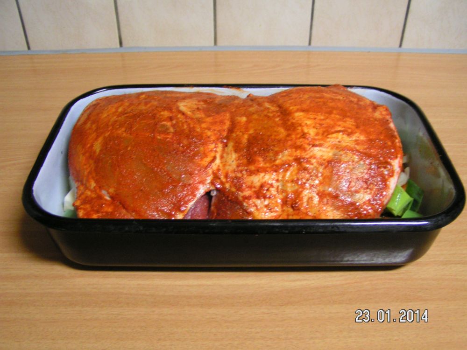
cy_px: 175
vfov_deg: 37.7
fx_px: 513
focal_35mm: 38
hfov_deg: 49.0
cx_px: 234
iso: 200
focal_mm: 5.8
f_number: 2.8
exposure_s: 1/5
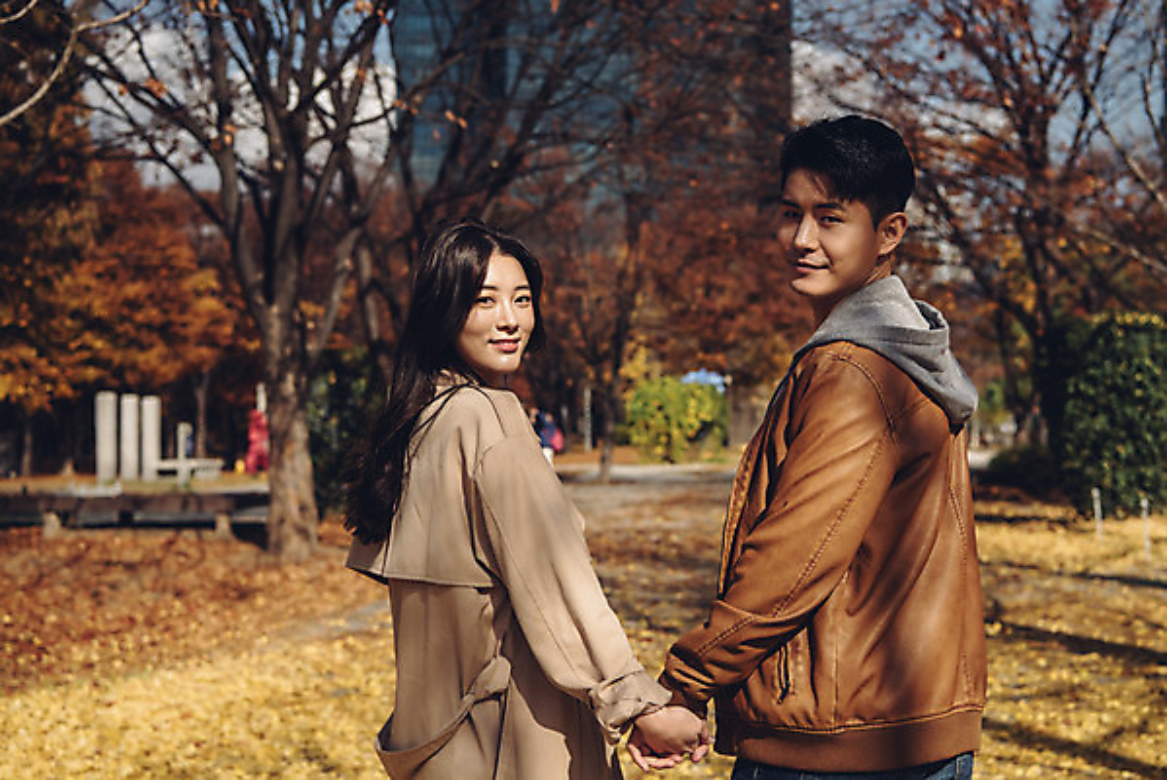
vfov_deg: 24.6
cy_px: 390
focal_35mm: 55
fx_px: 1784
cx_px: 584
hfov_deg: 36.2
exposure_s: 1/2500
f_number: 4.5
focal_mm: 55
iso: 250
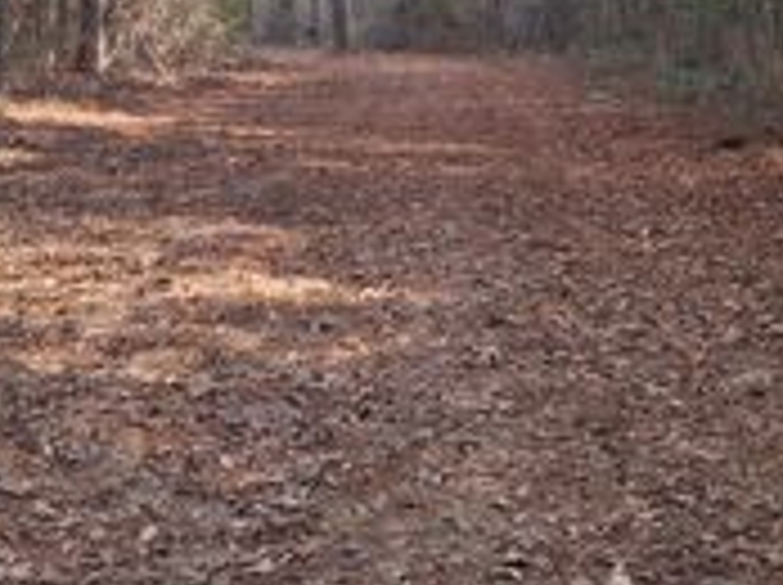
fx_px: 1288
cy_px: -52
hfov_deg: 33.8
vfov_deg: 24.0
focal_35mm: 57
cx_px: 400
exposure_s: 1/526
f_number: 1.8
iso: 40
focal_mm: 5.54
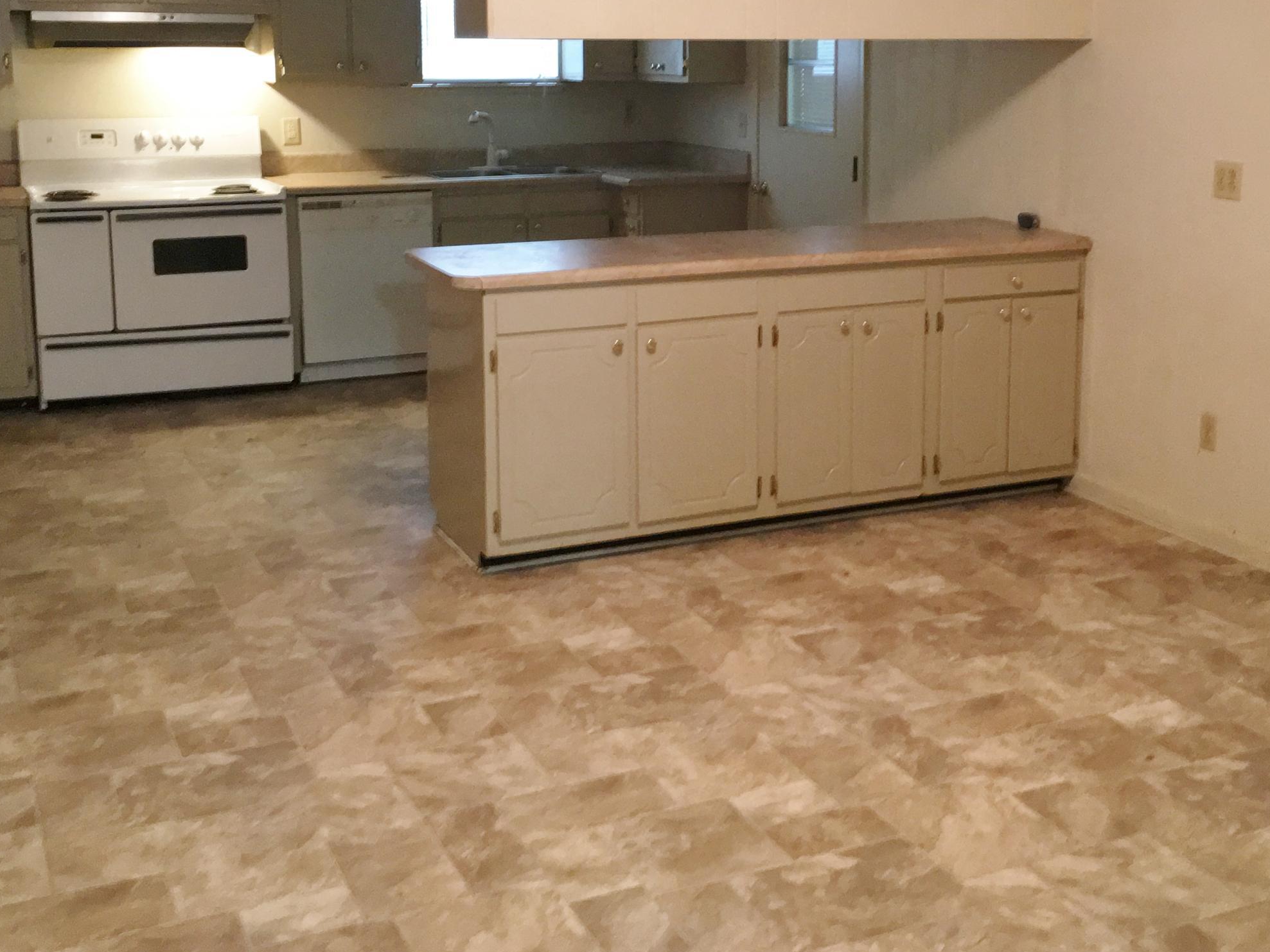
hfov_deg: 42.8
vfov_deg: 32.4
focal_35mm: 44
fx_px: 1614
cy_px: 275
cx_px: 732
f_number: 2.2
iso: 200
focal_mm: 4.15
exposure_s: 1/20
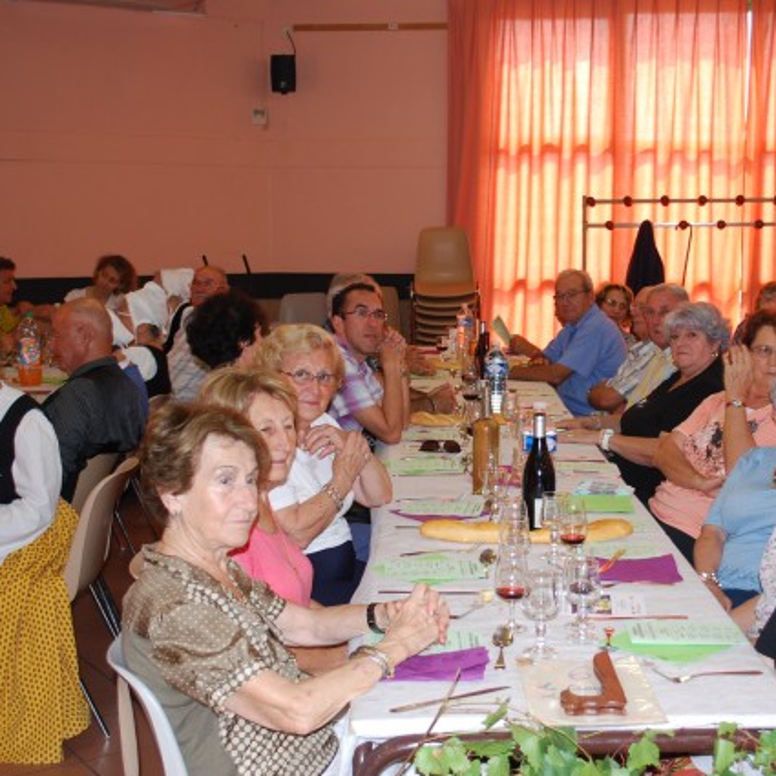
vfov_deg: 34.0
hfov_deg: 33.9
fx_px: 1268
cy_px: 390
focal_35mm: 50
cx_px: 486
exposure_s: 1/60
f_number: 4.5
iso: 200
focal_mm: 26
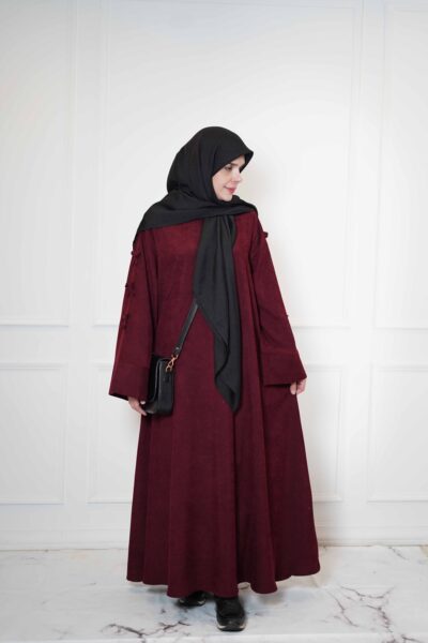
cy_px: 322
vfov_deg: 39.6
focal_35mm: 50
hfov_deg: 27.0
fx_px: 892
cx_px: 214
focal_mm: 50
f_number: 1.8
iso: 250
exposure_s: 1/125
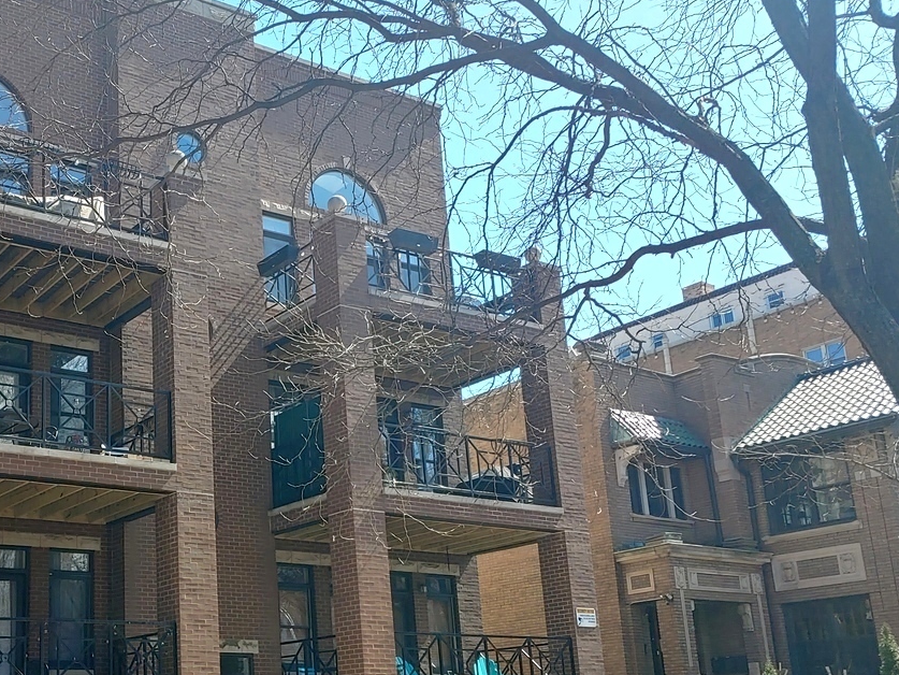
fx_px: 1117
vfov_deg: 33.4
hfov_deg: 41.9
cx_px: 179
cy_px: 433
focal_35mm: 43
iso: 50
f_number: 1.5
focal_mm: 4.23
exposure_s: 1/1020
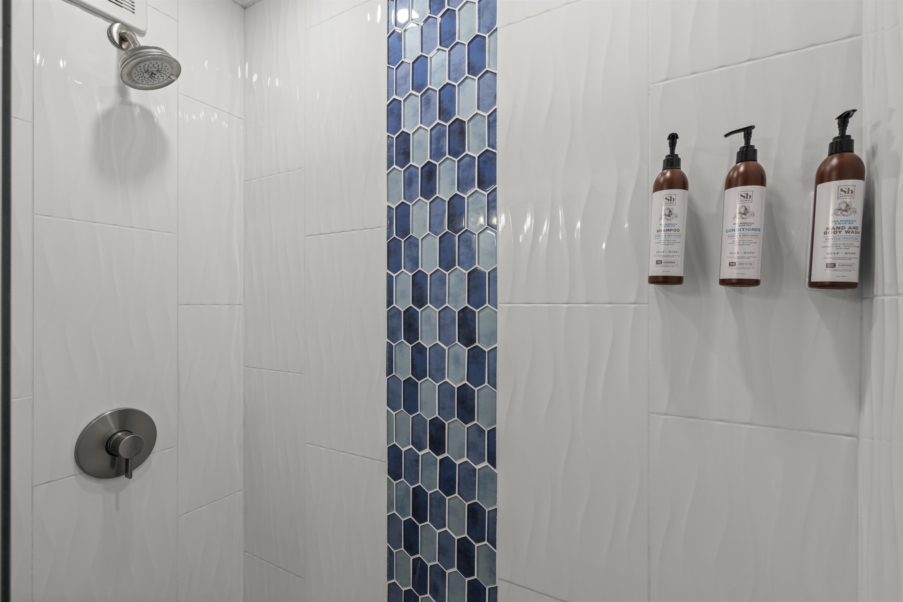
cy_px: 301
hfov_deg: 96.7
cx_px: 452
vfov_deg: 73.7
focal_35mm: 16
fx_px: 401
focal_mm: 16
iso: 100
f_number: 8
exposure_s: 1/4
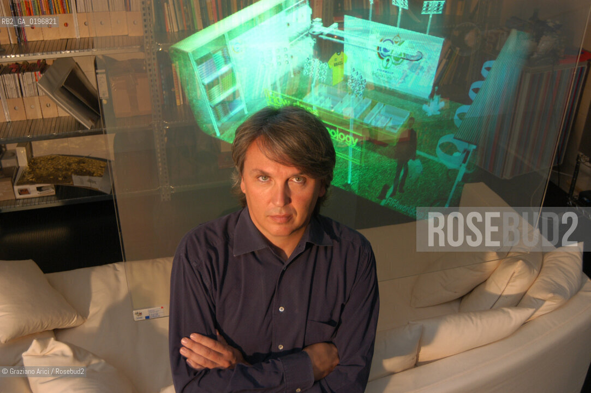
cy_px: 196
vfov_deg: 36.8
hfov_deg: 53.2
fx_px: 590
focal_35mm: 36
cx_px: 296
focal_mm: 24
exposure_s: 1/50
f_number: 4.5
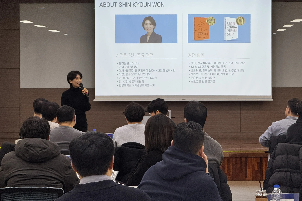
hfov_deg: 16.4
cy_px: 98
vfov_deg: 11.0
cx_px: 151
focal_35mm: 125
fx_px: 1049
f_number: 2.8
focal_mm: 15.66
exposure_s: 1/120
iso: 200
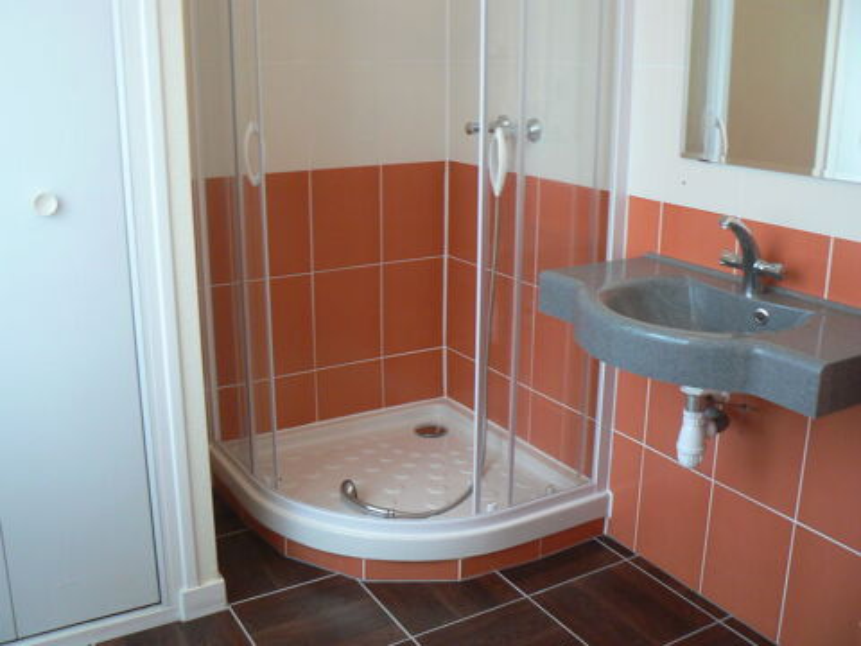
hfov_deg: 51.4
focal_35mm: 36
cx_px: 430
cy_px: 323
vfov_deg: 39.7
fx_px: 895
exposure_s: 1/30
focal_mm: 6
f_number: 2.8
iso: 160
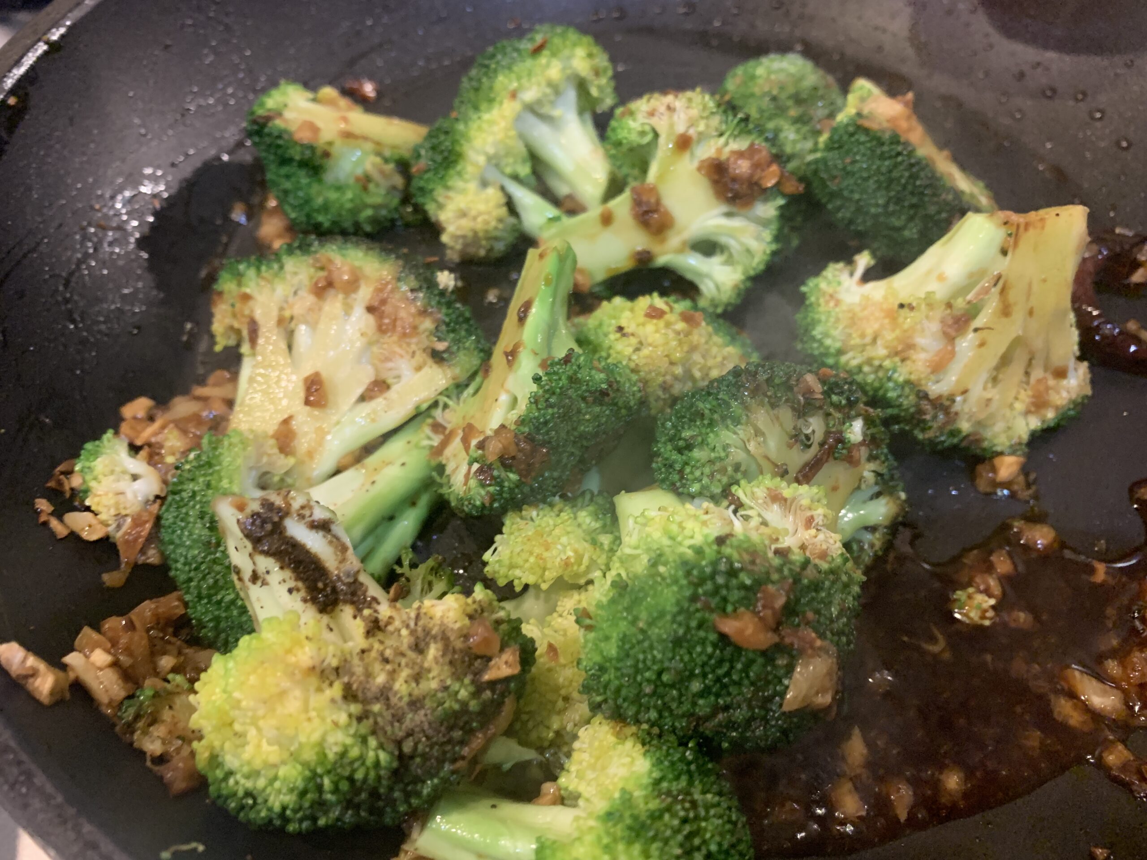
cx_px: 574
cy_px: 430
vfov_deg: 53.1
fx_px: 862
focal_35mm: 26
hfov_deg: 67.3
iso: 250
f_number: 1.8
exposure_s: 1/33
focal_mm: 4.25
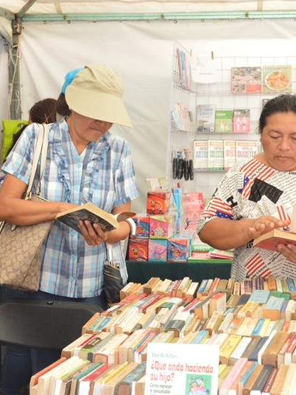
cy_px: 196
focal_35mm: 70
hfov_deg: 21.0
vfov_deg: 27.8
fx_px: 798
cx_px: 147
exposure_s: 1/100
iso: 1600
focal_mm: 32
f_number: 9
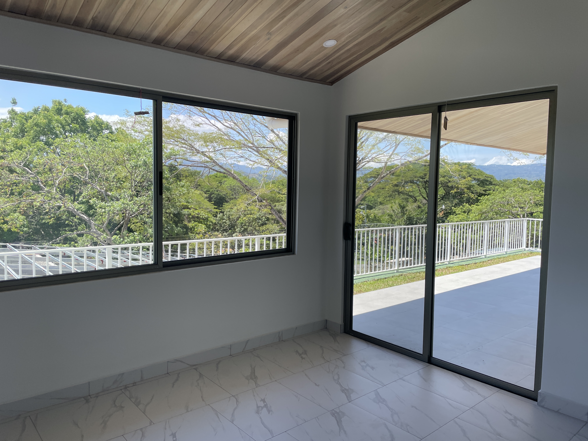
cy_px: 220
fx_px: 442
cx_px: 294
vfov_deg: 53.1
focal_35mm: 26
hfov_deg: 67.3
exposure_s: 1/868
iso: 32
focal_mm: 4.2
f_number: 1.6
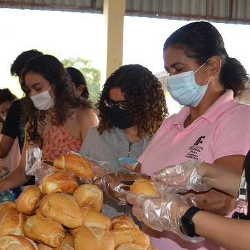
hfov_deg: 22.8
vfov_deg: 23.3
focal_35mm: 74
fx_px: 605
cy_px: 158
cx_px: 24
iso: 400
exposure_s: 1/80
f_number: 4
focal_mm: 22
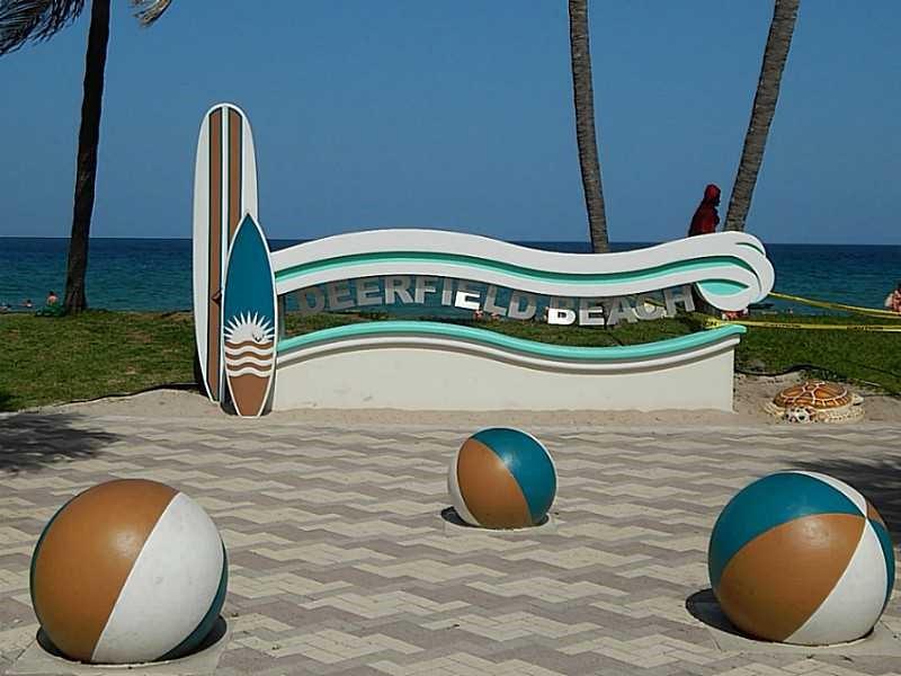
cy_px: 338
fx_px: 1432
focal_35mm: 55
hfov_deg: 34.9
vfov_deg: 26.6
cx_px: 450
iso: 125
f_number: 7.6
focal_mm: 9.7
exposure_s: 1/800
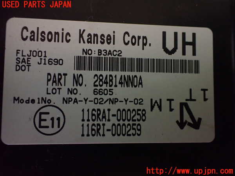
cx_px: 118
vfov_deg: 46.8
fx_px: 204
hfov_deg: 60.0
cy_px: 88
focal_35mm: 30
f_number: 2.3
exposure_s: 1/30
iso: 1000
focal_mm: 5.4
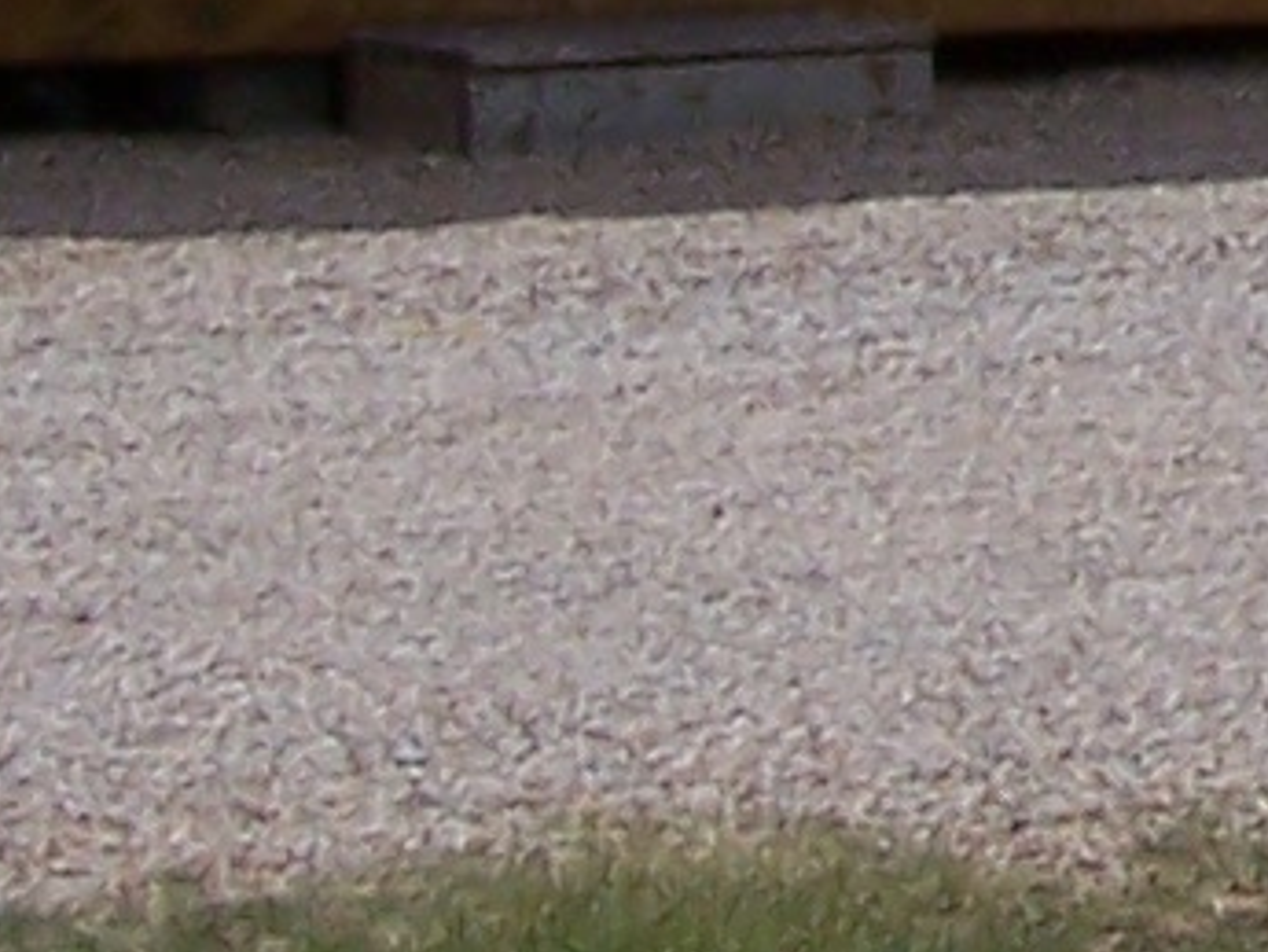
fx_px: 10407
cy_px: -1051
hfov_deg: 6.7
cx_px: 2863
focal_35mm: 284
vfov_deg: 5.1
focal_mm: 6.3
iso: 80
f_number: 5.6
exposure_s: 1/1000
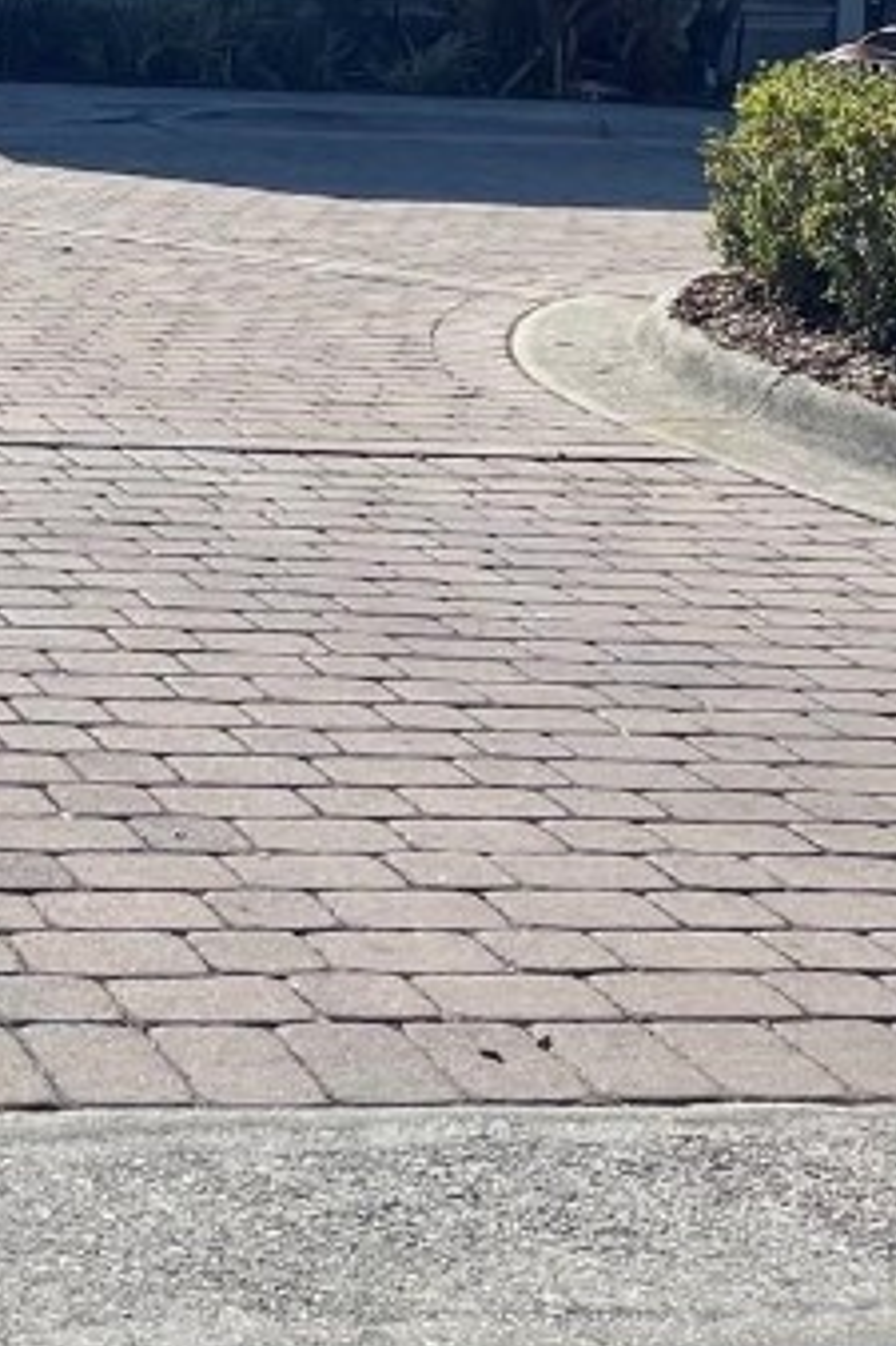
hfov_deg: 15.9
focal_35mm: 82
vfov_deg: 23.8
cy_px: 28
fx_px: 3064
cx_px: -215
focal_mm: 4.2
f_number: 1.6
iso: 32
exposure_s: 1/6135
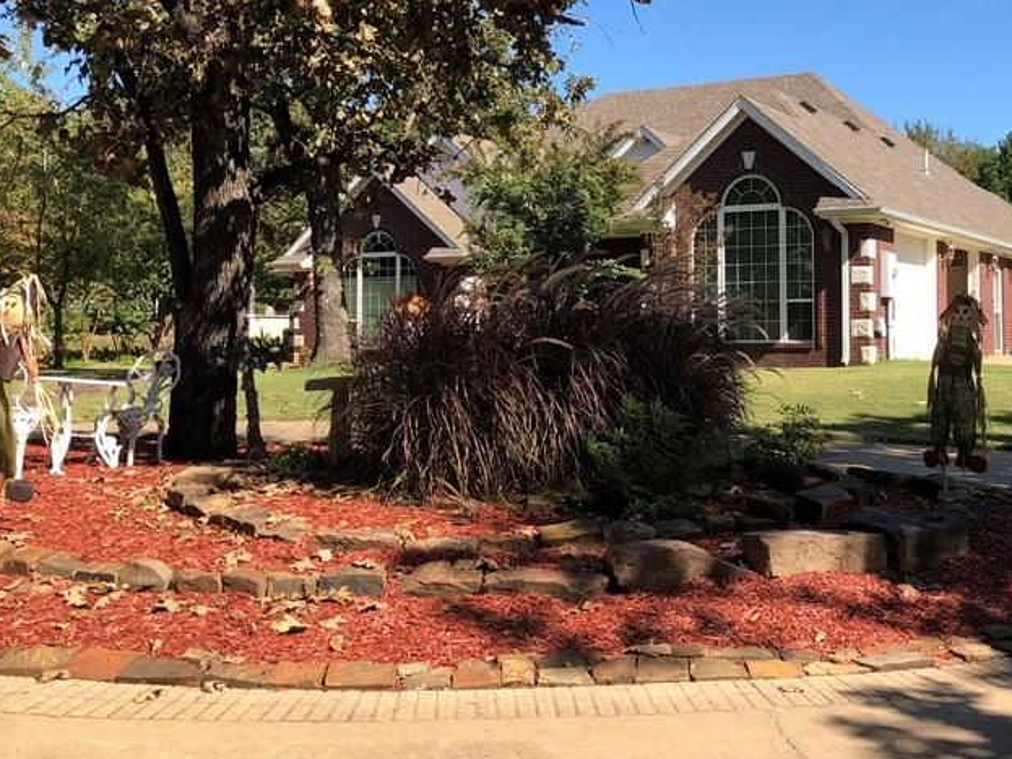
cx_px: 731
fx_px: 1345
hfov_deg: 40.3
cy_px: 284
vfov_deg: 31.4
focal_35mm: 46
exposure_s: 1/1104
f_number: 1.8
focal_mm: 3.99
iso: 20
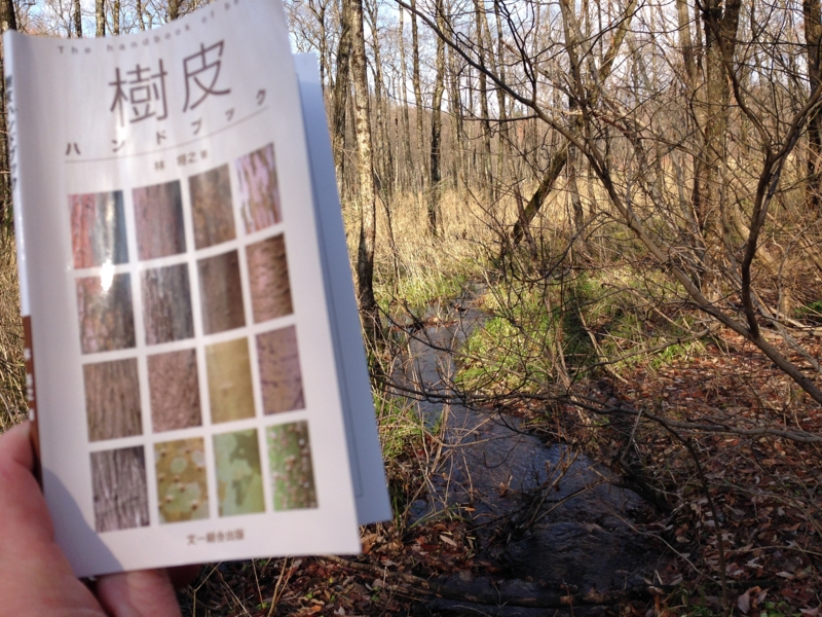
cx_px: 411
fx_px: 784
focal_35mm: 33
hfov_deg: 55.4
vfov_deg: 42.9
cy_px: 308
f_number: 2.4
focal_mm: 4.12
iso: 50
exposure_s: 1/577
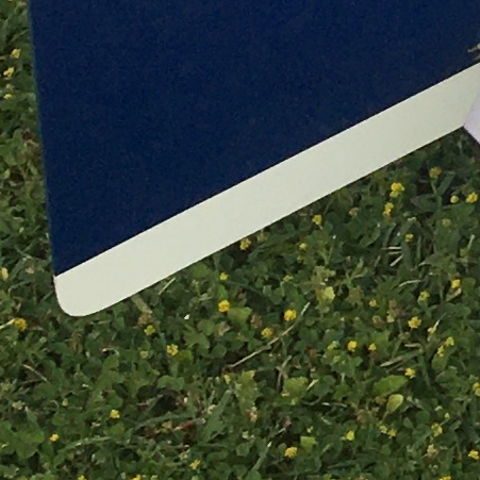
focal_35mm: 229
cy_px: -618
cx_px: 1839
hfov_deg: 6.4
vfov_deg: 7.2
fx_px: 3593
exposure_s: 1/1166
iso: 25
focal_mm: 4.15
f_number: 2.2
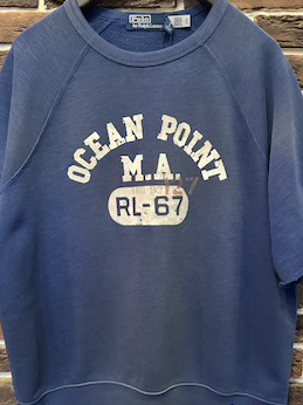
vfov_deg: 50.2
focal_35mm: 37
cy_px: 208
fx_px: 432
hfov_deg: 38.6
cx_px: 144
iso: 800
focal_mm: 6.76
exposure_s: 1/40
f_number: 1.78
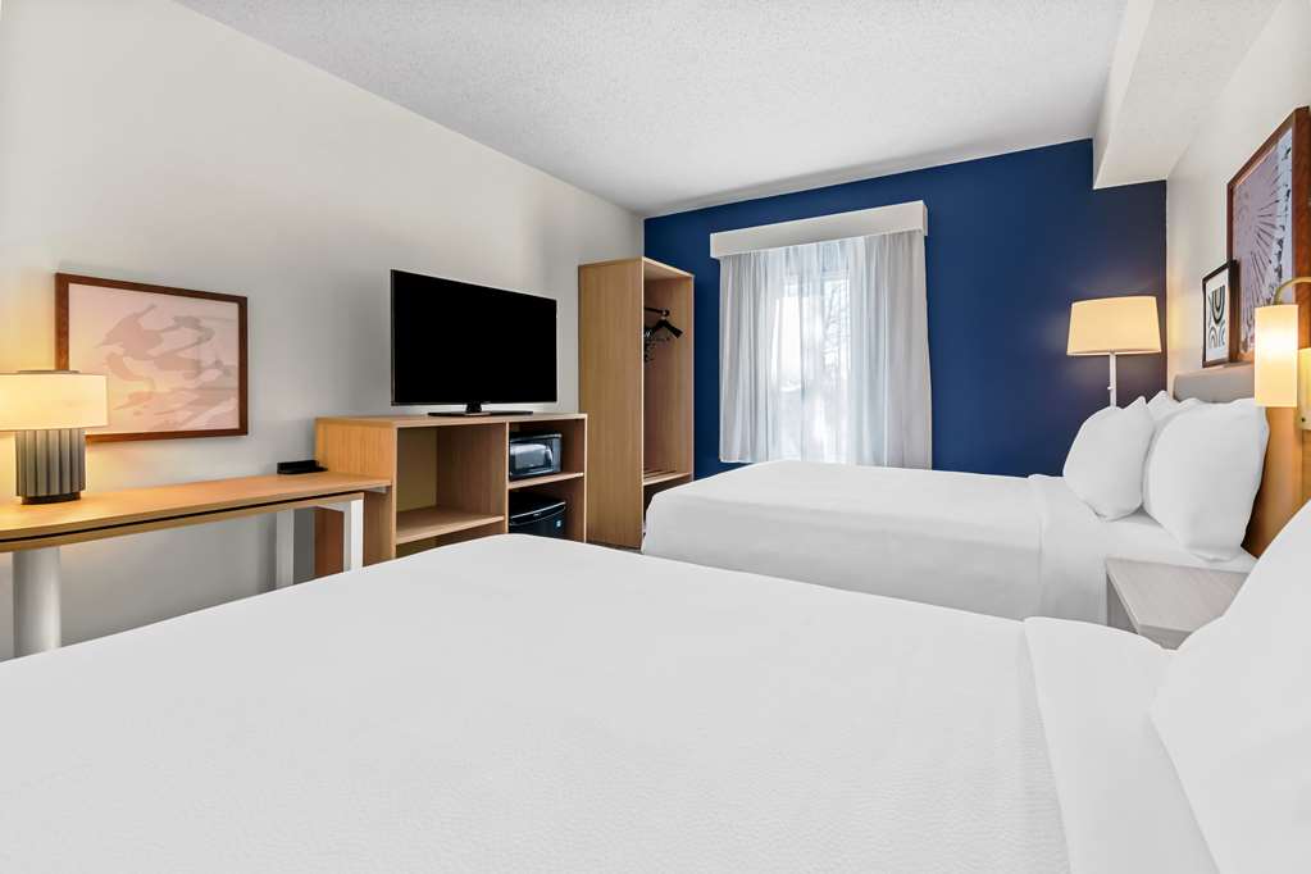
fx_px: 546
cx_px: 656
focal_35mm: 15
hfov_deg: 100.4
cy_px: 437
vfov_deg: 77.3
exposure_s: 1/15
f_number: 8
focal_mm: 10
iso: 400
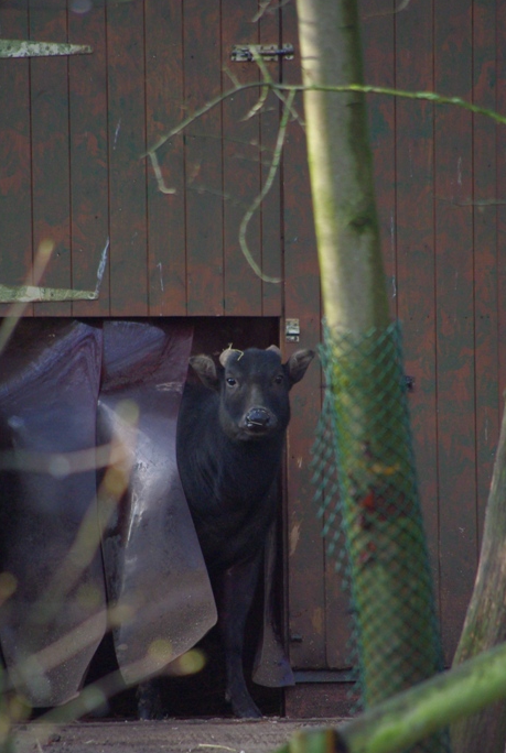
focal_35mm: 526
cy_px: 408
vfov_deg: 3.9
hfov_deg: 2.6
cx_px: 232
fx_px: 11039
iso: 800
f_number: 5.8
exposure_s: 1/180
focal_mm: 300
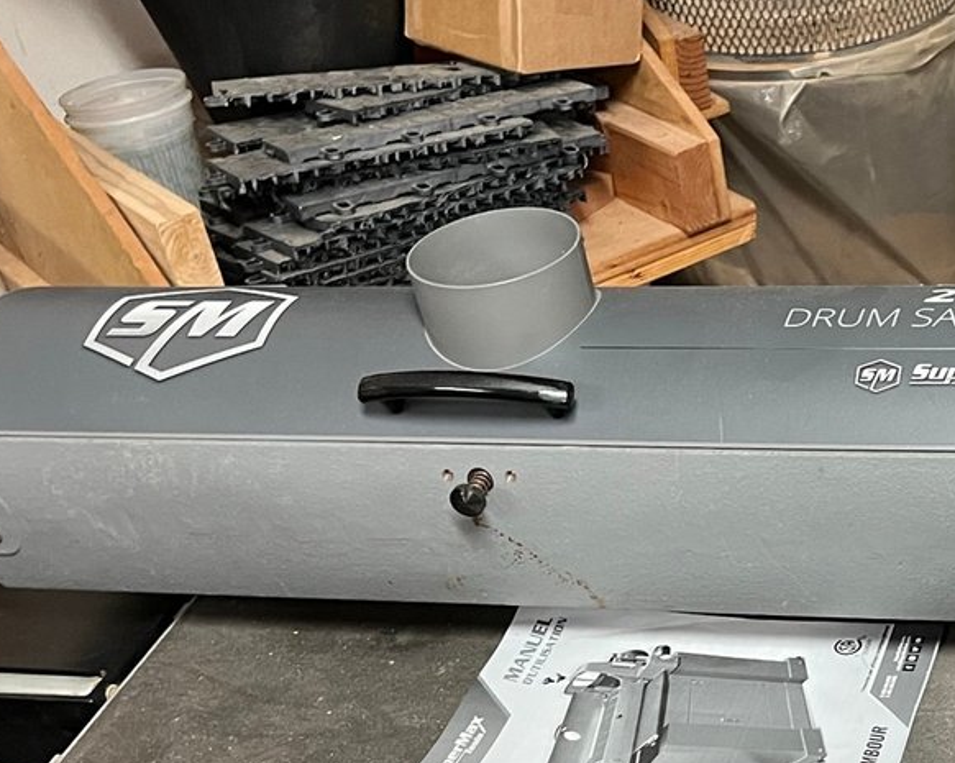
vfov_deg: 22.5
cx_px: 928
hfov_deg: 27.3
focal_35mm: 66
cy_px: 692
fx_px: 1865
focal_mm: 5.7
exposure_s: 1/60
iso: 320
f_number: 1.5
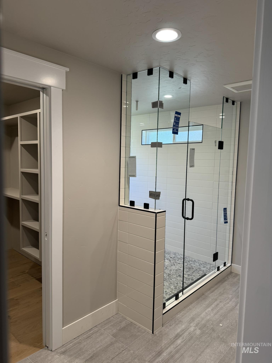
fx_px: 251
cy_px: 182
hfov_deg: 56.8
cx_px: 136
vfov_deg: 71.6
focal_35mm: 24
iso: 125
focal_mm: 6.76
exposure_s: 1/120
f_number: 1.78
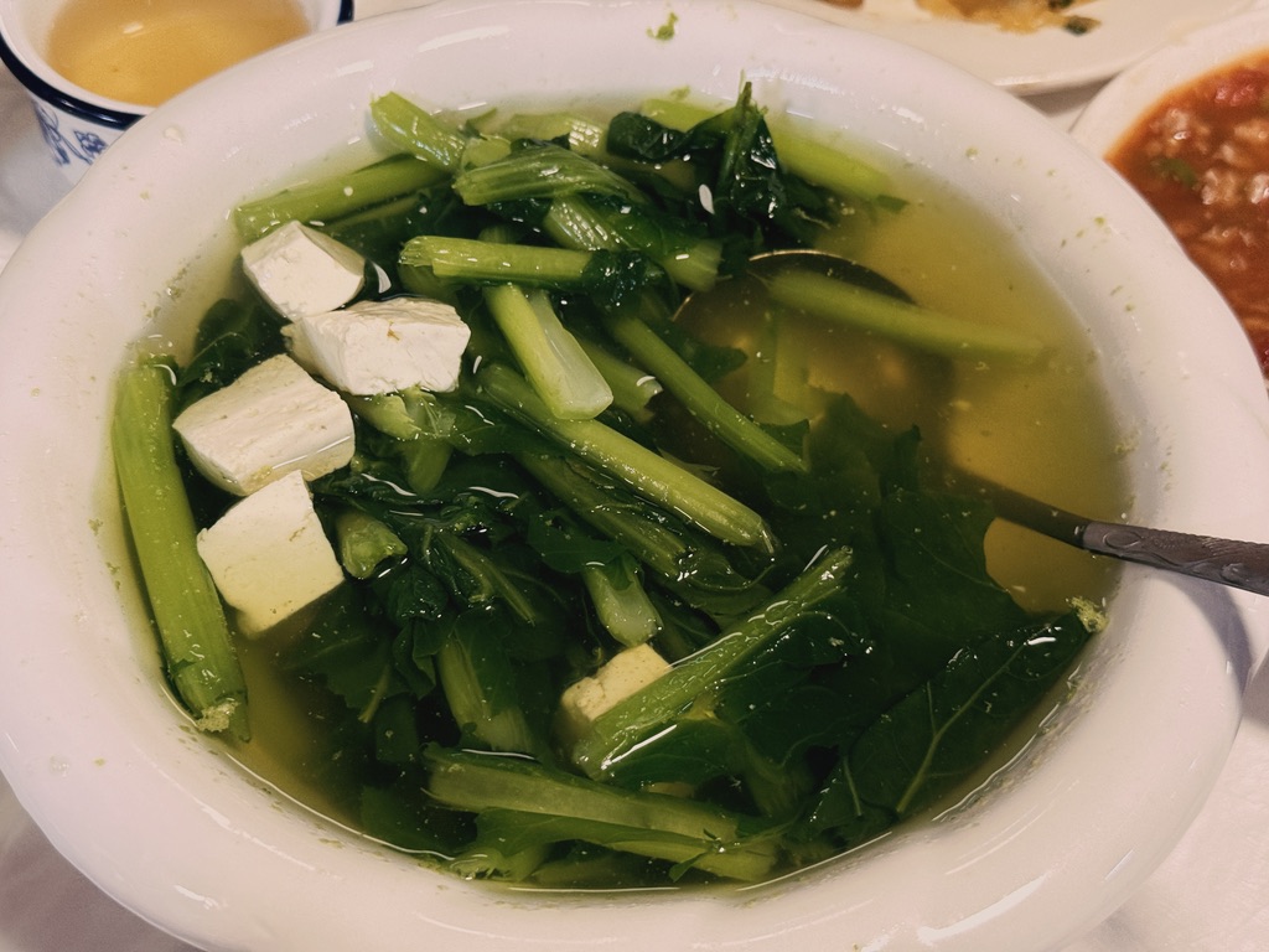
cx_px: 634
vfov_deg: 30.3
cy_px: 476
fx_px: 1760
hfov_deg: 39.7
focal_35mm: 48
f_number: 1.78
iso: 160
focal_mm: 6.76
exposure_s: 1/50
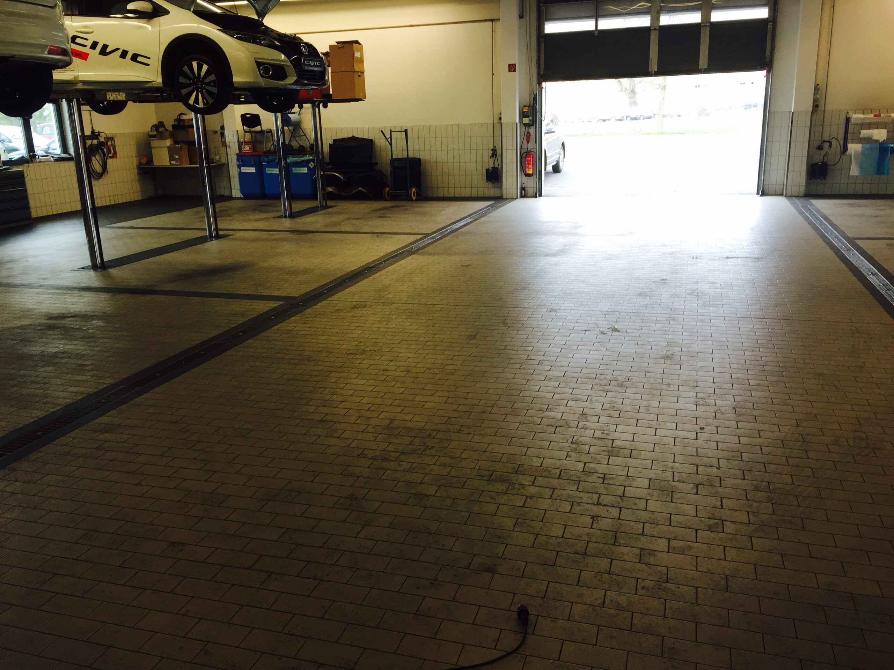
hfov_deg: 61.7
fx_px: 749
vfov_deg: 48.2
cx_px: 447
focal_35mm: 29
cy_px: 335
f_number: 2.2
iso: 40
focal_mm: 4.15
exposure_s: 1/60
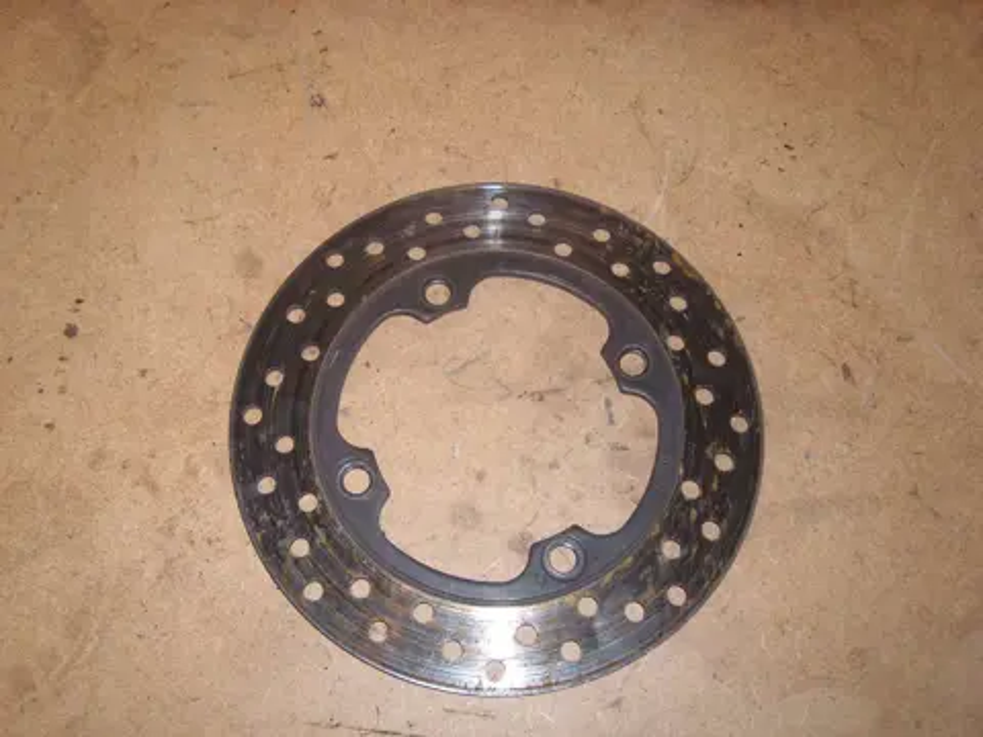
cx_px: 492
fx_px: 994
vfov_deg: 40.7
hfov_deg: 52.6
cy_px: 368
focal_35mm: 35
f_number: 2.8
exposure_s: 1/30
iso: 50
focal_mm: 5.8
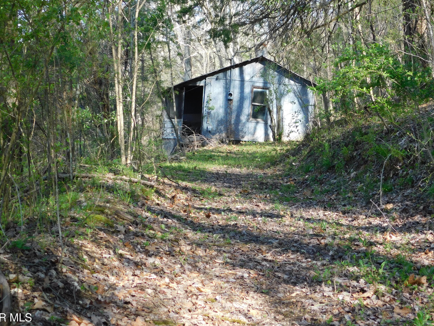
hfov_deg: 31.2
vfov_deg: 23.6
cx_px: 247
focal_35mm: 62
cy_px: 138
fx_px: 777
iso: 125
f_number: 3.8
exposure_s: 1/125
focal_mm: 9
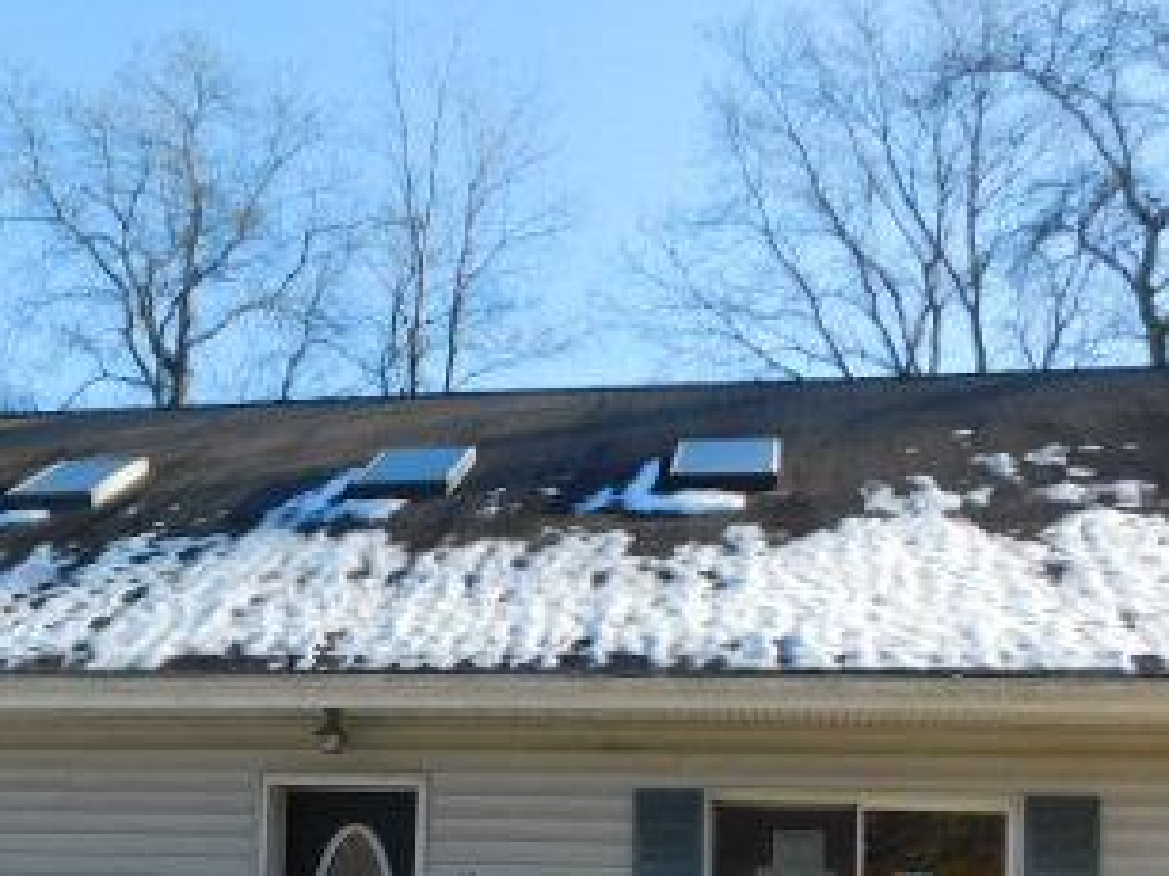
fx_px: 1620
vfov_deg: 28.8
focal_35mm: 48
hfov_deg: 39.3
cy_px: 819
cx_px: 419
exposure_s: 1/640
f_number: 3
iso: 125
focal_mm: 4
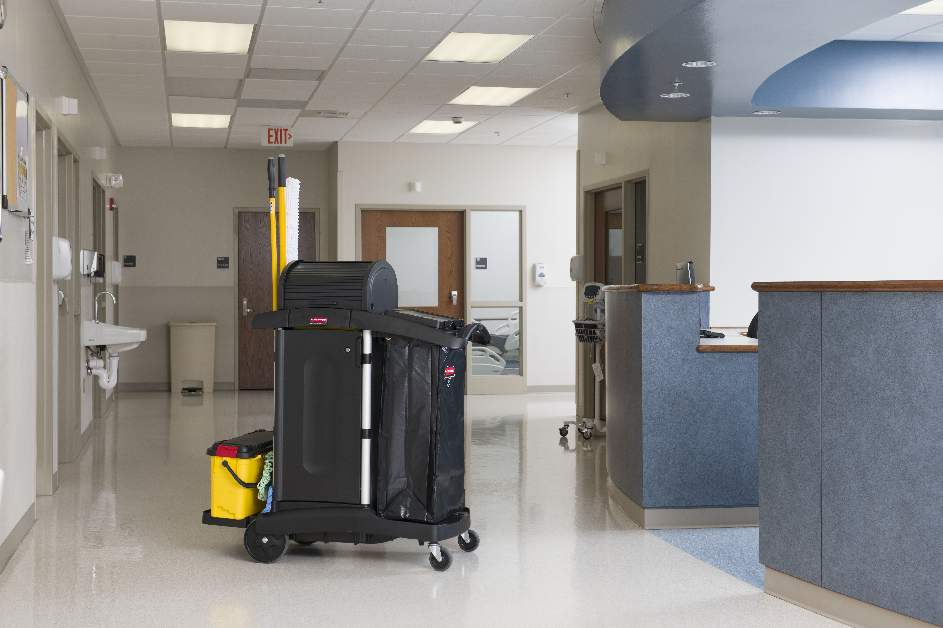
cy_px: 314
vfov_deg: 24.2
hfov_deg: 35.6
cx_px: 472
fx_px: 1467
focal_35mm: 56
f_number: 6.3
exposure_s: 1/125
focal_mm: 56
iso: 200
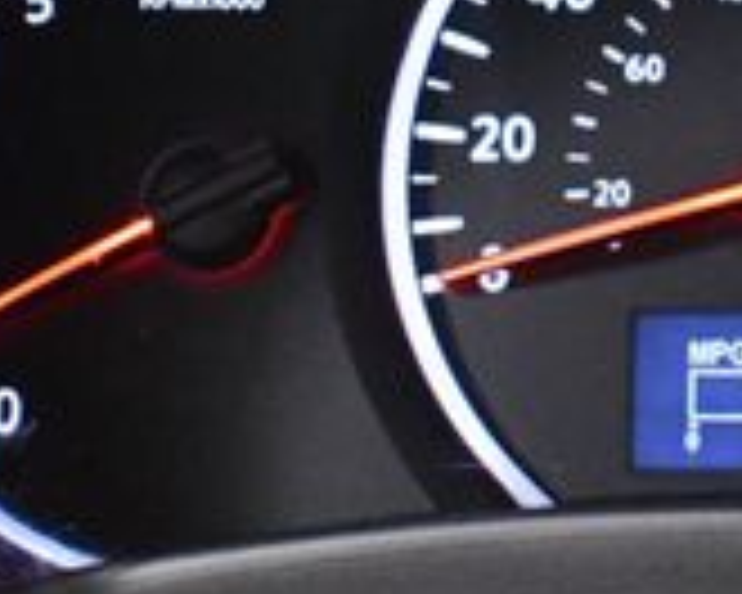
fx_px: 2877
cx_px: 823
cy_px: -4
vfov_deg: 11.7
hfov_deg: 14.4
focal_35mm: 131
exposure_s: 1/60
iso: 6400
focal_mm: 18
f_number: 3.5
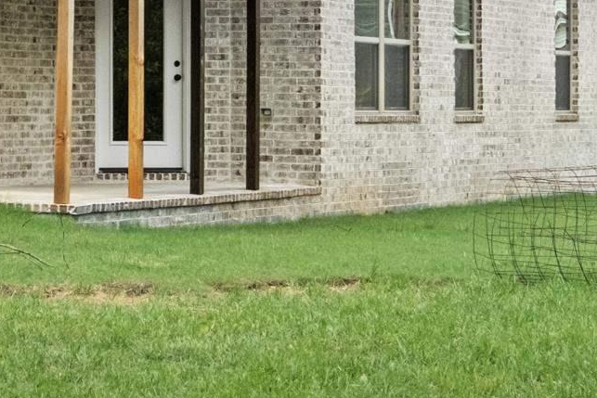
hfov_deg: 14.2
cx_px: -113
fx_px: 2322
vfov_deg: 9.8
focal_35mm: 140
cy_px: 54
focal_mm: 24
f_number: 8
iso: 800
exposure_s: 1/200
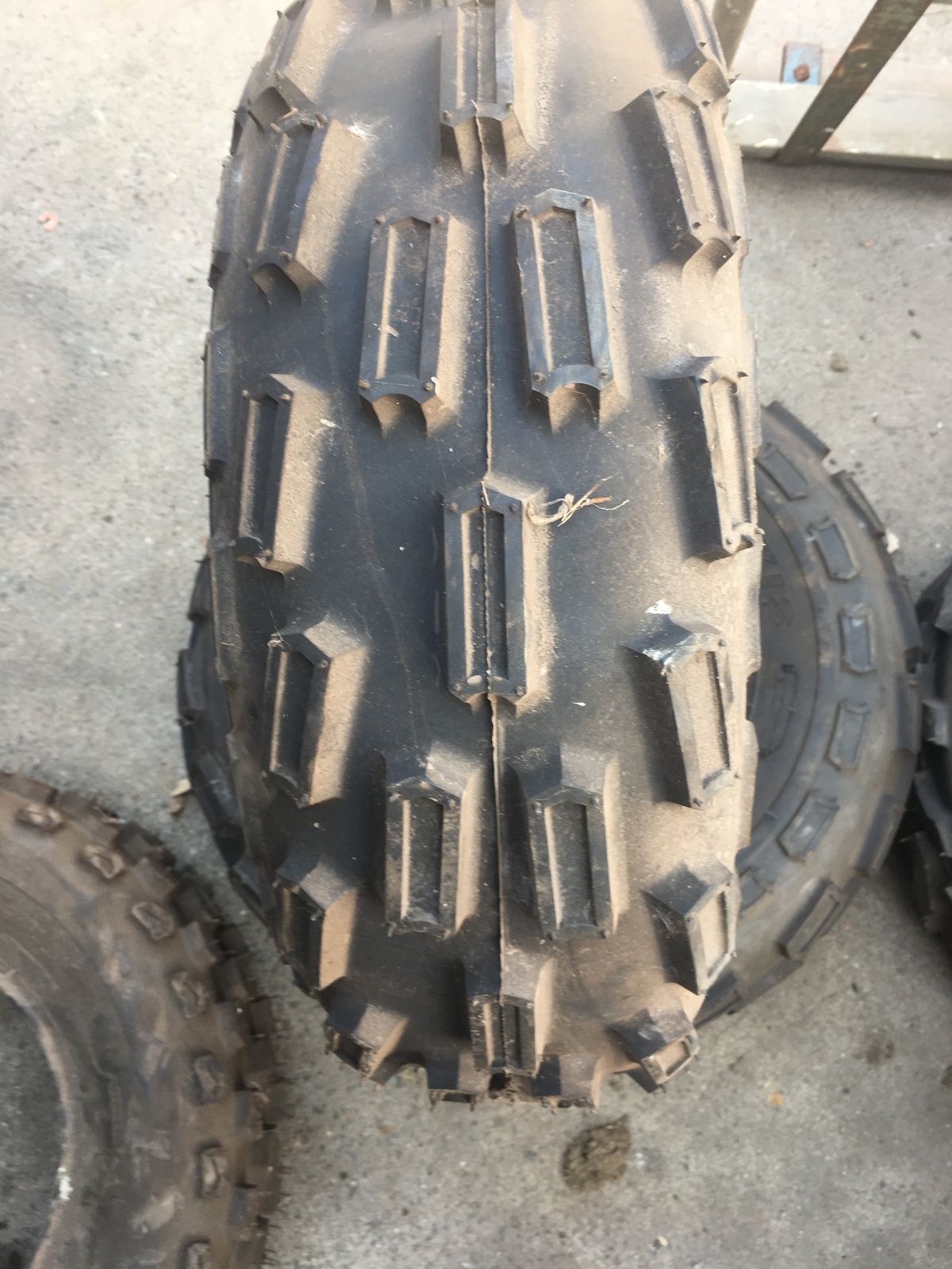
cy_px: 634
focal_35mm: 29
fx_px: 1063
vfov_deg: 61.7
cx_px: 476
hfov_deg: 48.2
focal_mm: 4.15
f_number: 2.2
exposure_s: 1/50
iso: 32
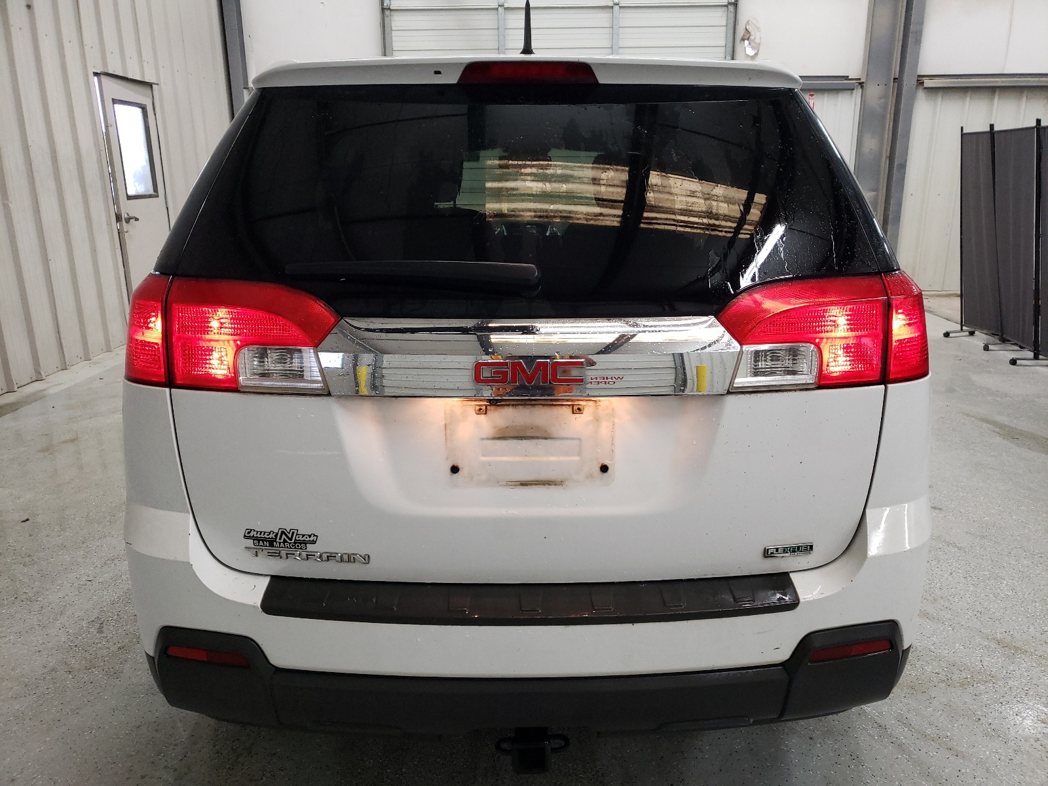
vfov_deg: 53.1
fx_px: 787
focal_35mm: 26
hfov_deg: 67.3
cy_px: 393
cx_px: 524
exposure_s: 1/60.2
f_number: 1.5
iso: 178
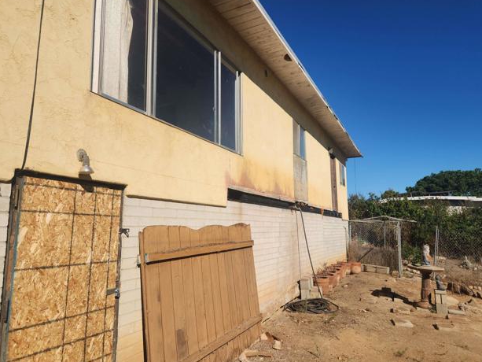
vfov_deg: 56.8
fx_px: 334
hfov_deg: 71.6
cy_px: 178
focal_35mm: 24
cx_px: 248
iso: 20
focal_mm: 5.4
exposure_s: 1/3540
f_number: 1.8
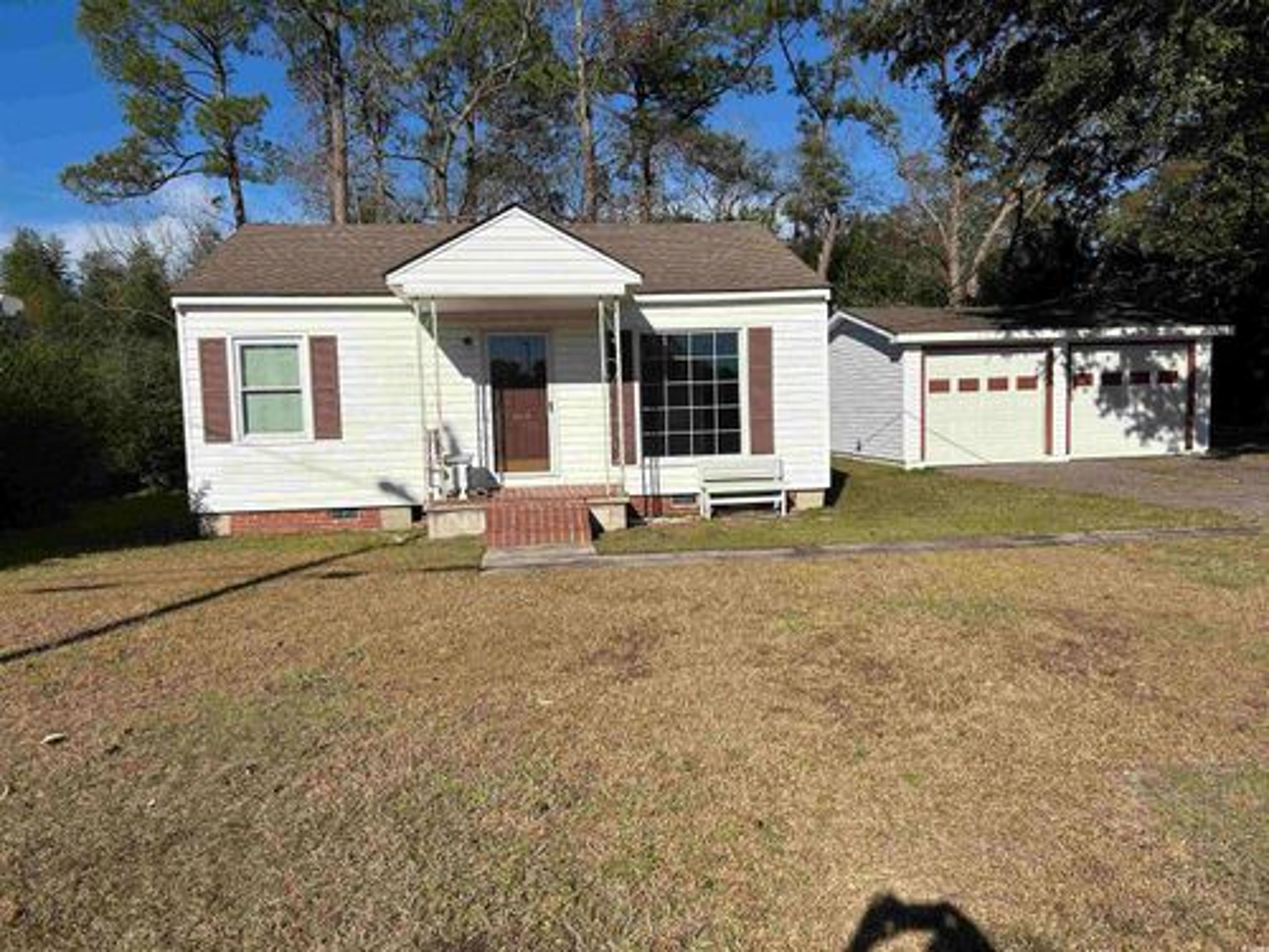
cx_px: 634
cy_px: 476
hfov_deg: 67.3
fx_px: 953
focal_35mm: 26
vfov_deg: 53.1
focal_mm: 5.7
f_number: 1.5
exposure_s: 1/8696
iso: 50
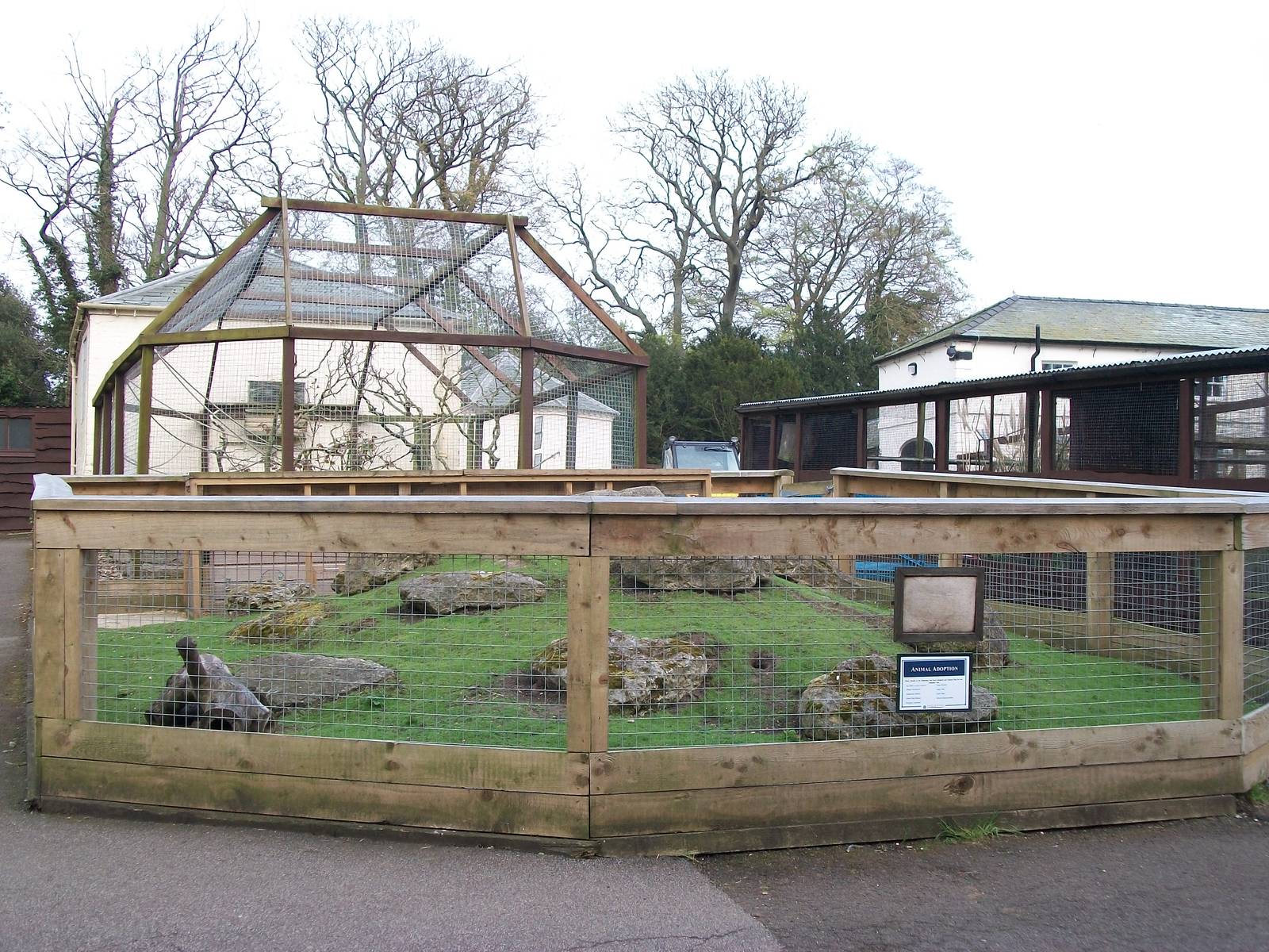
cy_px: 476
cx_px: 634
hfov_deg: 46.8
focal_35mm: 40
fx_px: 1466
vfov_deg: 36.0
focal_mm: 7.1
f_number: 3.2
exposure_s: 1/250
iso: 80
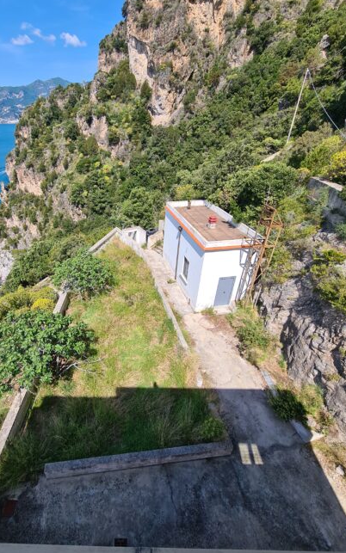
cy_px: 260
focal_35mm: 15
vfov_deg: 101.3
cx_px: 128
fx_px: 226
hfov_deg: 73.4
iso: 50
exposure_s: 1/1460
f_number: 2.2
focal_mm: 2.2
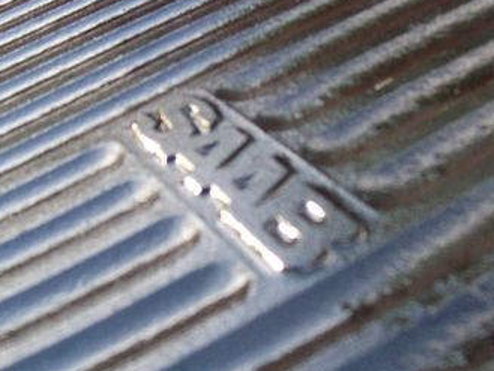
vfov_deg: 21.0
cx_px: 266
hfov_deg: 27.8
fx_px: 999
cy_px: 149
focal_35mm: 70
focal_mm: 6
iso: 250
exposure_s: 1/128
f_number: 2.7
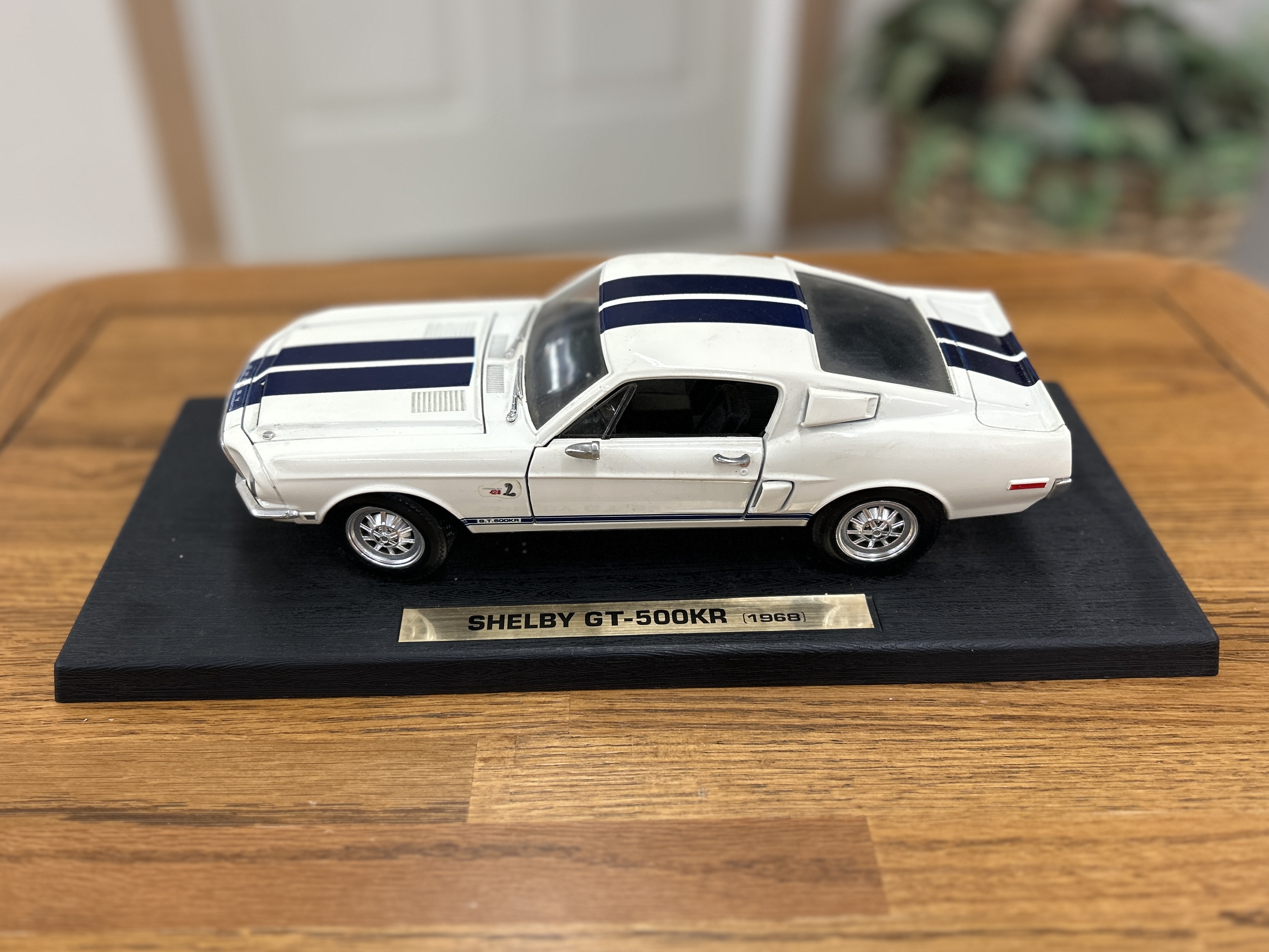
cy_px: 476
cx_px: 634
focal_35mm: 26
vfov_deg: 53.1
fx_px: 953
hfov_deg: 67.3
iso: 100
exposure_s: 1/120
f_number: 1.5
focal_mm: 5.7
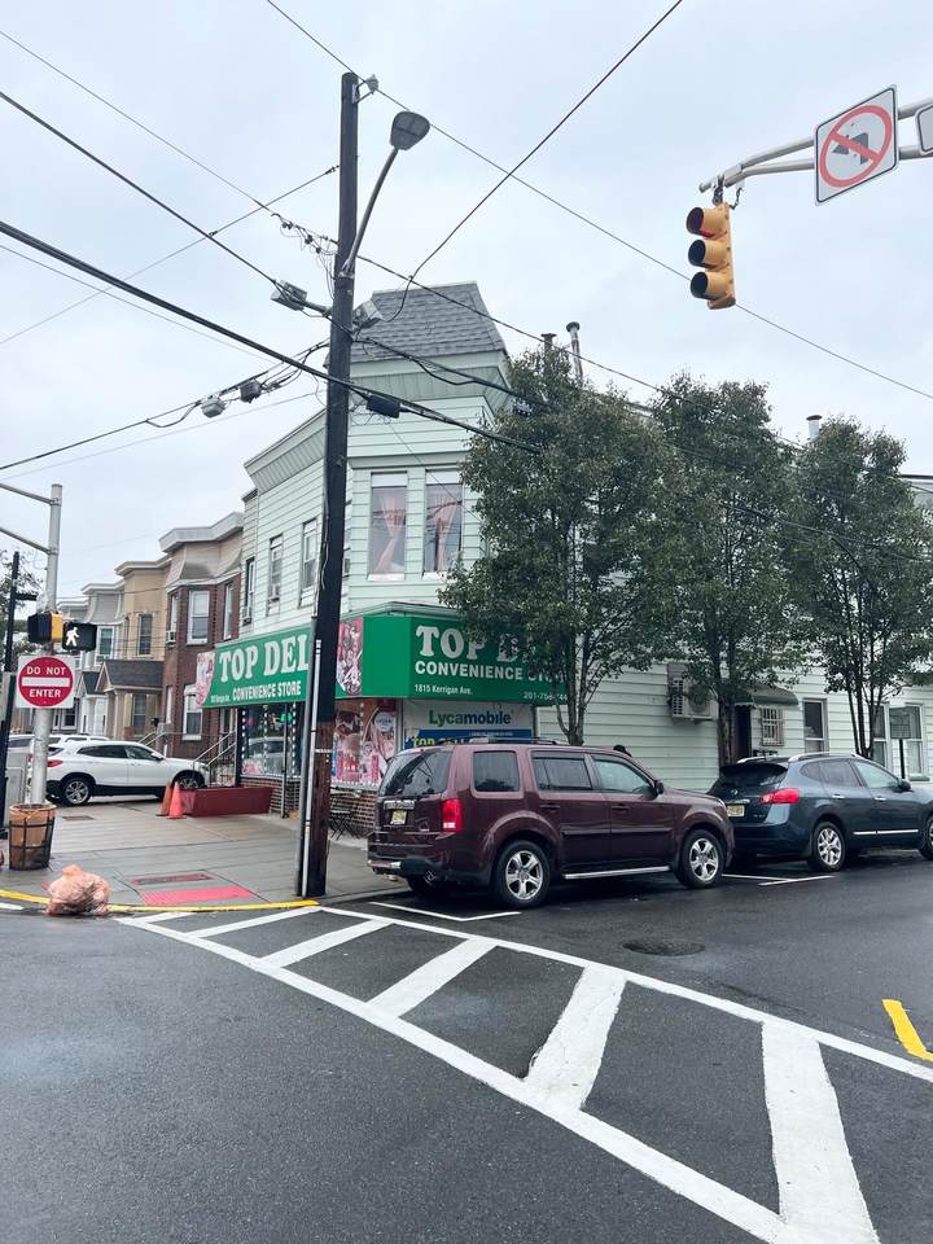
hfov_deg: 53.1
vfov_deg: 67.3
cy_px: 622
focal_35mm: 26
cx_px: 466
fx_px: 934
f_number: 1.5
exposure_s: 1/1089
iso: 50
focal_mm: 5.7
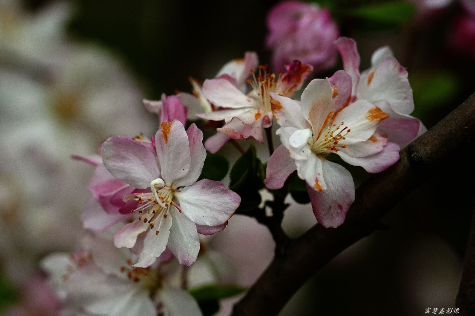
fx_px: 1807
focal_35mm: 137
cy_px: 158
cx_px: 238
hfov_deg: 15.0
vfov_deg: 10.0
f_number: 5.6
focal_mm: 137
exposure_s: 1/400
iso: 800
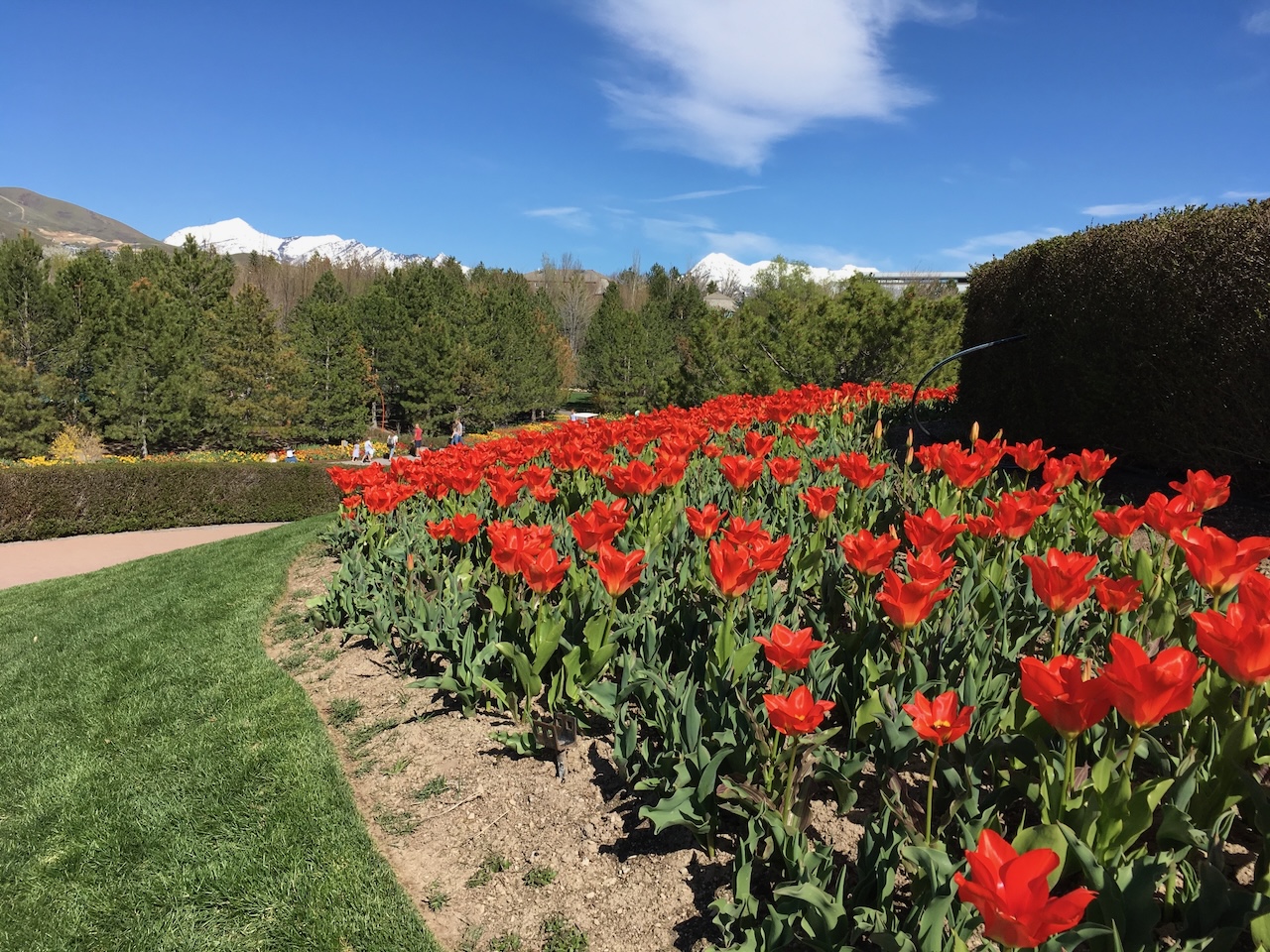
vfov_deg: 48.2
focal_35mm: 29
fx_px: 1064
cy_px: 476
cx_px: 635
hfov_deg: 61.7
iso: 25
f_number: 2.2
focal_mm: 4.15
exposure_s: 1/1637
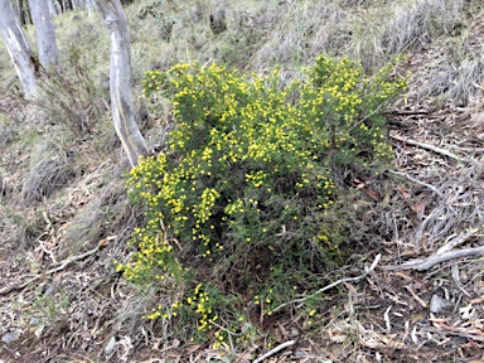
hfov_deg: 61.7
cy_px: 182
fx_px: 405
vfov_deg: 48.2
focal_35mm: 29
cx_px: 242
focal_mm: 4.15
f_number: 2.2
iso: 25
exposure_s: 1/108
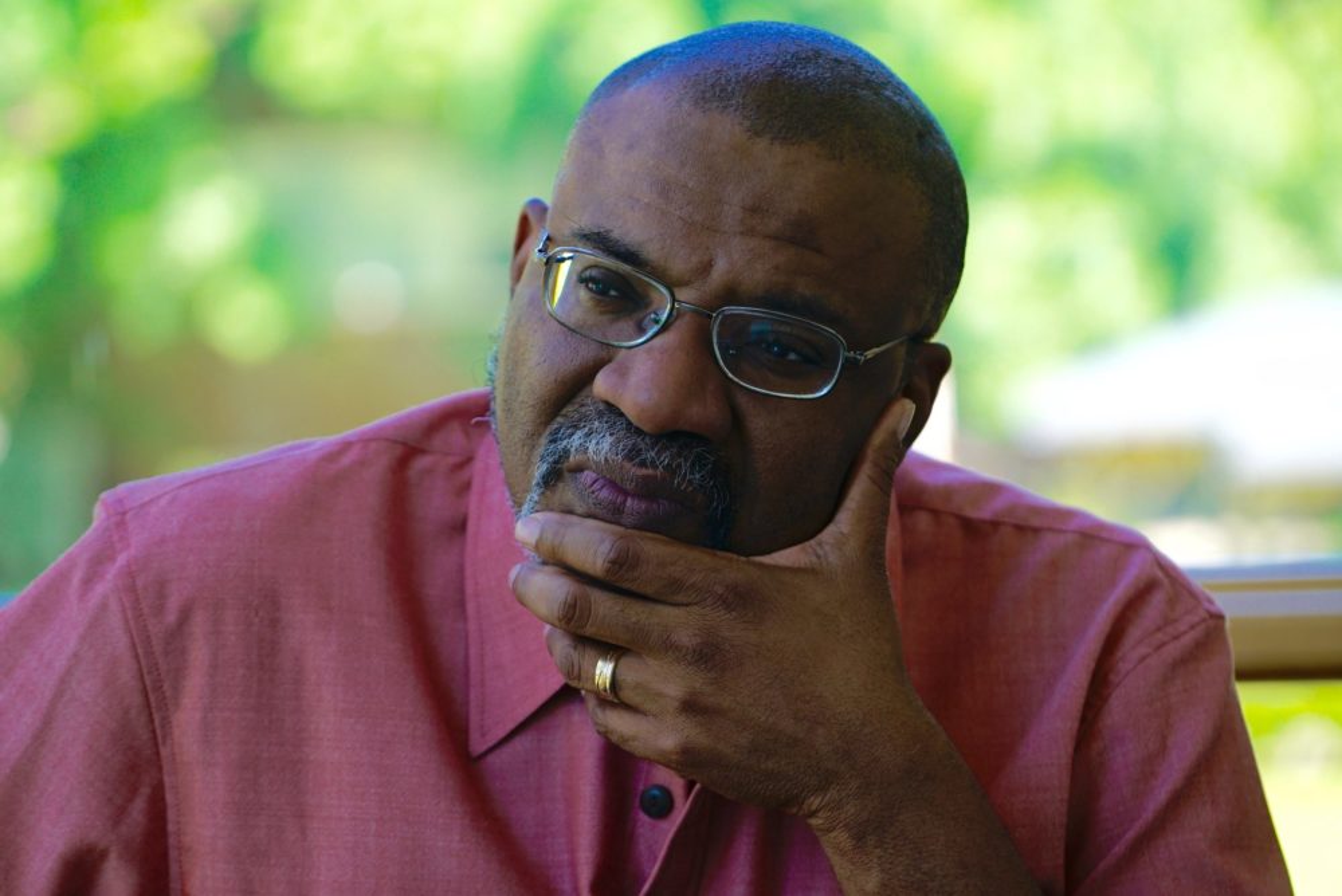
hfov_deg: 16.3
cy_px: 448
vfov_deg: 10.9
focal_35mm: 126
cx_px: 671
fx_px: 4700
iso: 400
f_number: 4
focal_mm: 126
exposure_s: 1/200
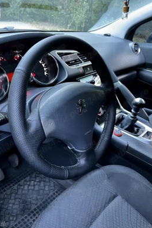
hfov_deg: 46.4
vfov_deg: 65.4
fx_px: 177
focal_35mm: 28
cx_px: 67
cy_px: 113
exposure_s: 1/30
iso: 800
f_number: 1.6
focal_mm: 5.1
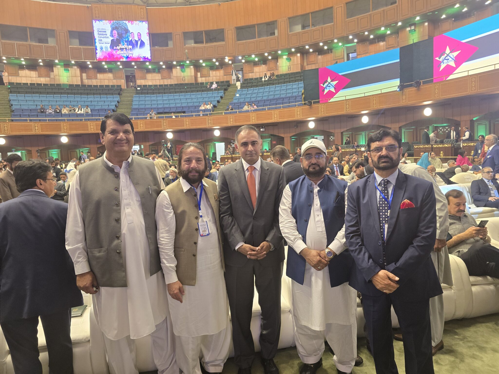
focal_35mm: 23
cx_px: 250
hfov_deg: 73.9
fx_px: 332
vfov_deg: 58.9
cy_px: 187
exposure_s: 1/100
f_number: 1.7
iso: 320
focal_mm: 6.3
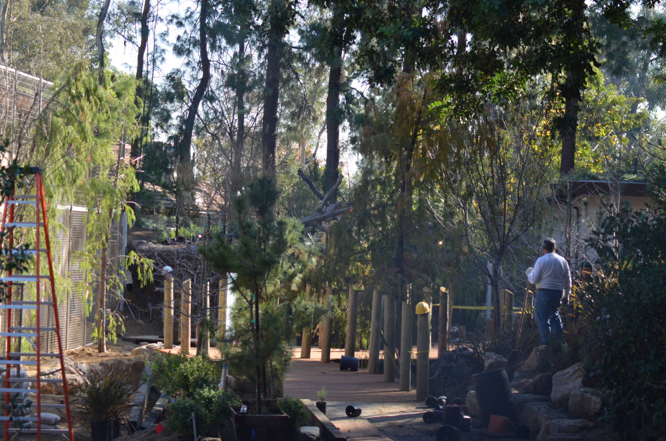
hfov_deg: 19.5
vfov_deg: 13.0
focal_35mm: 105
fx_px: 1939
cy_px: 220
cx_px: 333
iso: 400
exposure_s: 1/400
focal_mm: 70
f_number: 5.6
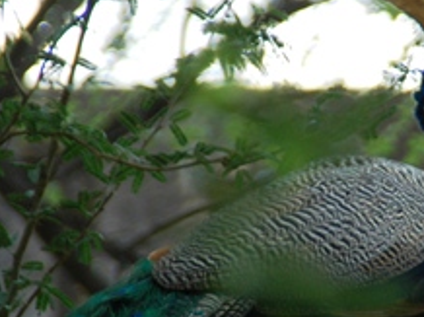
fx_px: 10363
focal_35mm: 847
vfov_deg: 1.8
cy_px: 165
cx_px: 356
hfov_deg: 2.3
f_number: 7.1
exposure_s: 1/125
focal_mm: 200
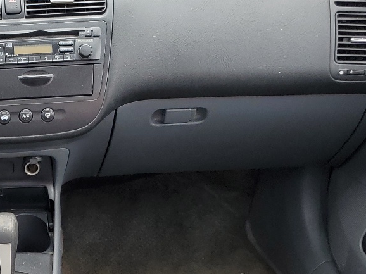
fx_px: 761
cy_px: 260
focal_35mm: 72
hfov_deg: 25.7
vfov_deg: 19.9
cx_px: 2
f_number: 1.5
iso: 50
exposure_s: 1/303
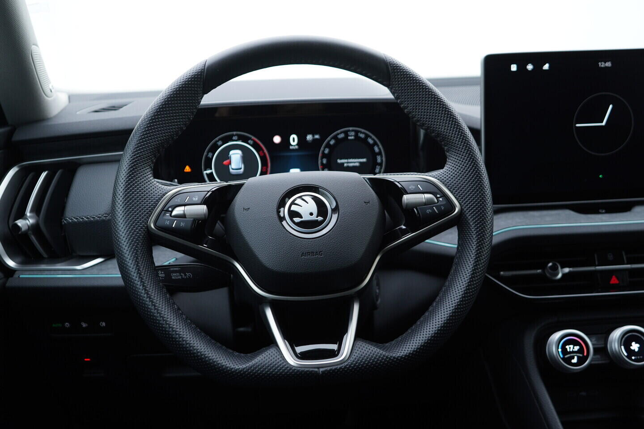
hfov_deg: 53.1
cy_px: 214
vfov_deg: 36.9
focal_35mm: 36
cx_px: 322
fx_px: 644
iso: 125
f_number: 2.8
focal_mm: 24
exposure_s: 1/40
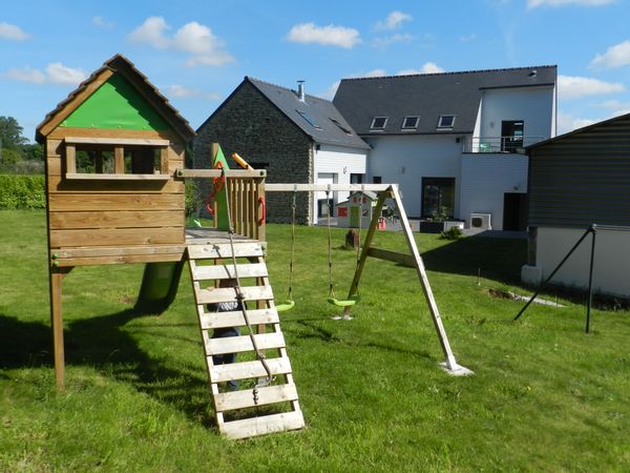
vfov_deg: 44.2
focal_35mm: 32
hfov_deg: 56.8
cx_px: 315
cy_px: 236
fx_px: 582
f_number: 4
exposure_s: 1/1250
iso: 160
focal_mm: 5.6
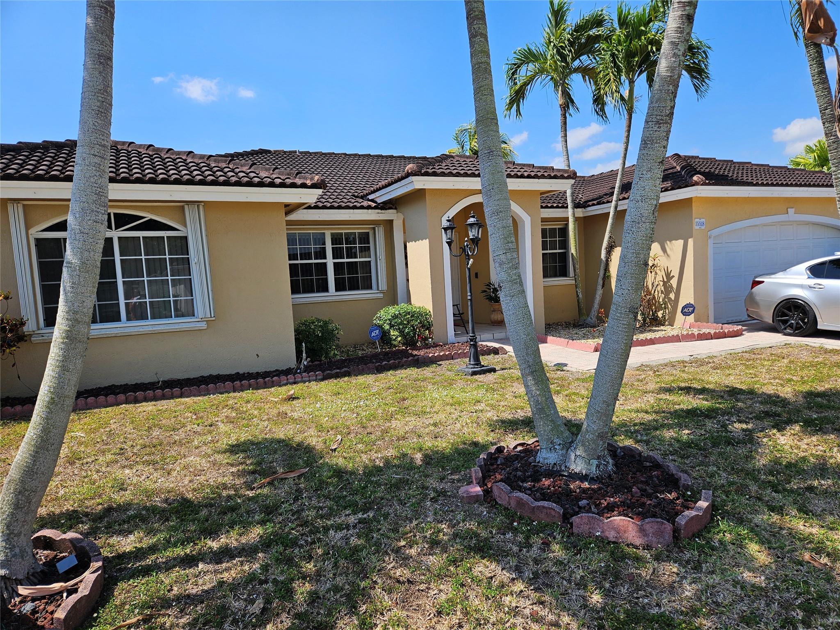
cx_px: 420
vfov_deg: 58.9
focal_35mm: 23
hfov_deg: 73.9
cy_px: 315
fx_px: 558
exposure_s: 1/1525
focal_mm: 5.4
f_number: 1.8
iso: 25
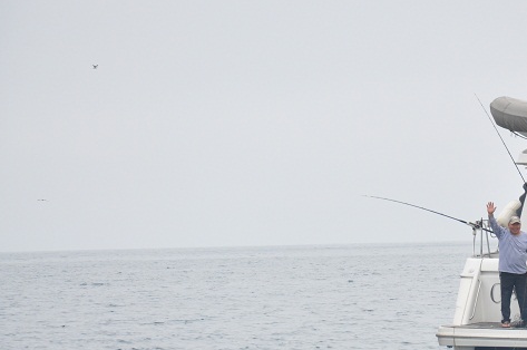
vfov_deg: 4.8
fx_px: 4180
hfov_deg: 7.2
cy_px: 205
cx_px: 451
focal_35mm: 286
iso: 400
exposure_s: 1/320
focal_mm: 105
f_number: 9
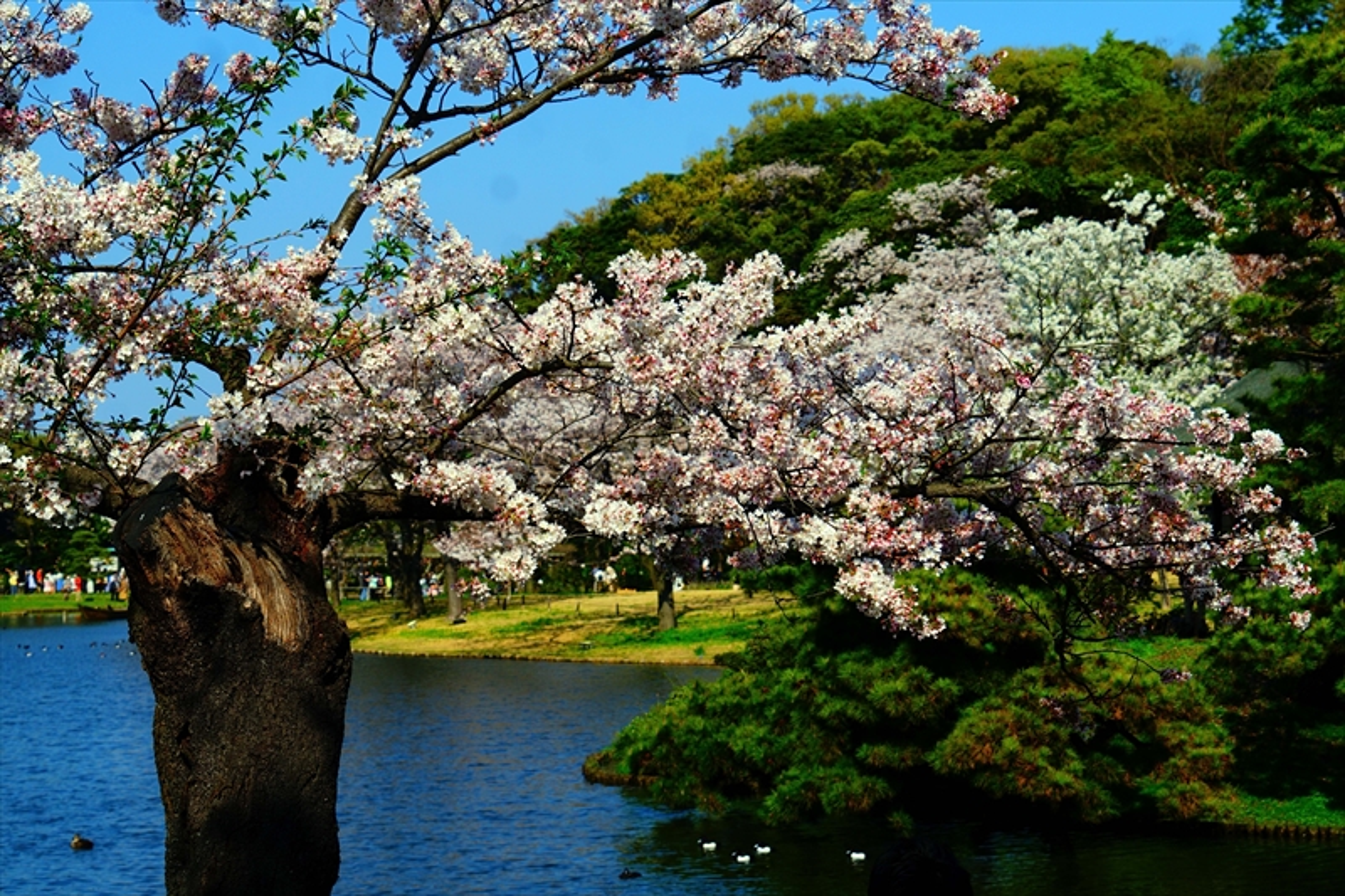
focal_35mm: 81
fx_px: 3025
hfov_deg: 25.1
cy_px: 448
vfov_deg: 16.8
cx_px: 672
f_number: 8
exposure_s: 1/500
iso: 125
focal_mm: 54
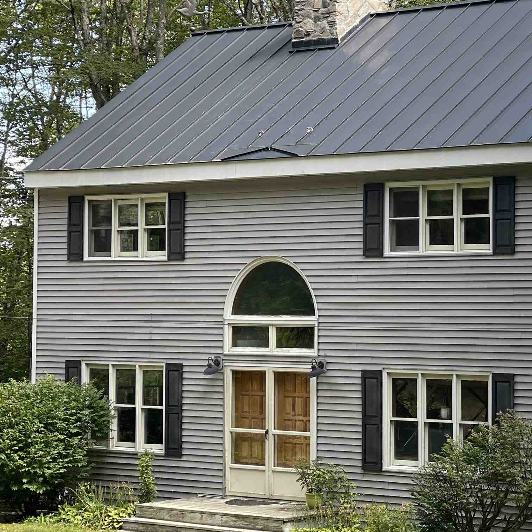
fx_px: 2000
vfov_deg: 15.2
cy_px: 272
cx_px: 420
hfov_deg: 15.1
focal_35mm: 115
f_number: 2.2
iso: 20
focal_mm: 7.5
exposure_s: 1/121
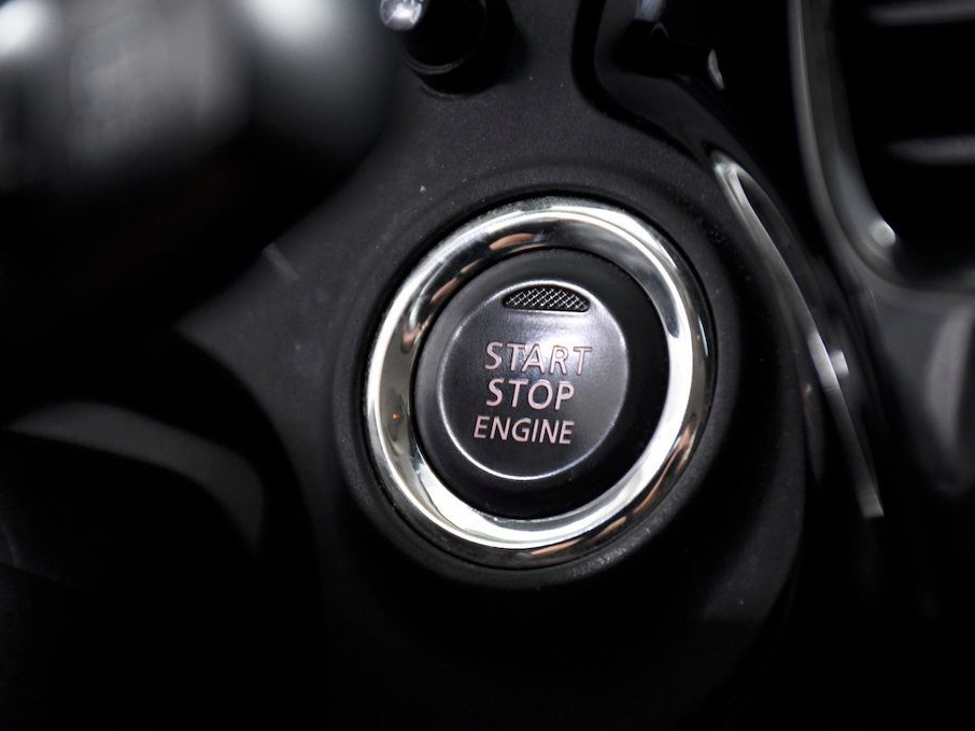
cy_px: 366
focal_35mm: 212
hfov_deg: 9.3
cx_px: 513
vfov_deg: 7.0
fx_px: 5970
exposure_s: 1/80
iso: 2500
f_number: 6.3
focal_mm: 130
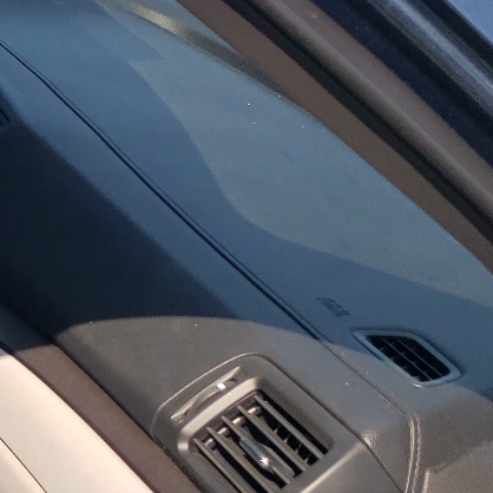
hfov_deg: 17.0
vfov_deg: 19.4
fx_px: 1418
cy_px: 435
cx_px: -328
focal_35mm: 88
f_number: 1.5
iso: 50
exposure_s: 1/1000
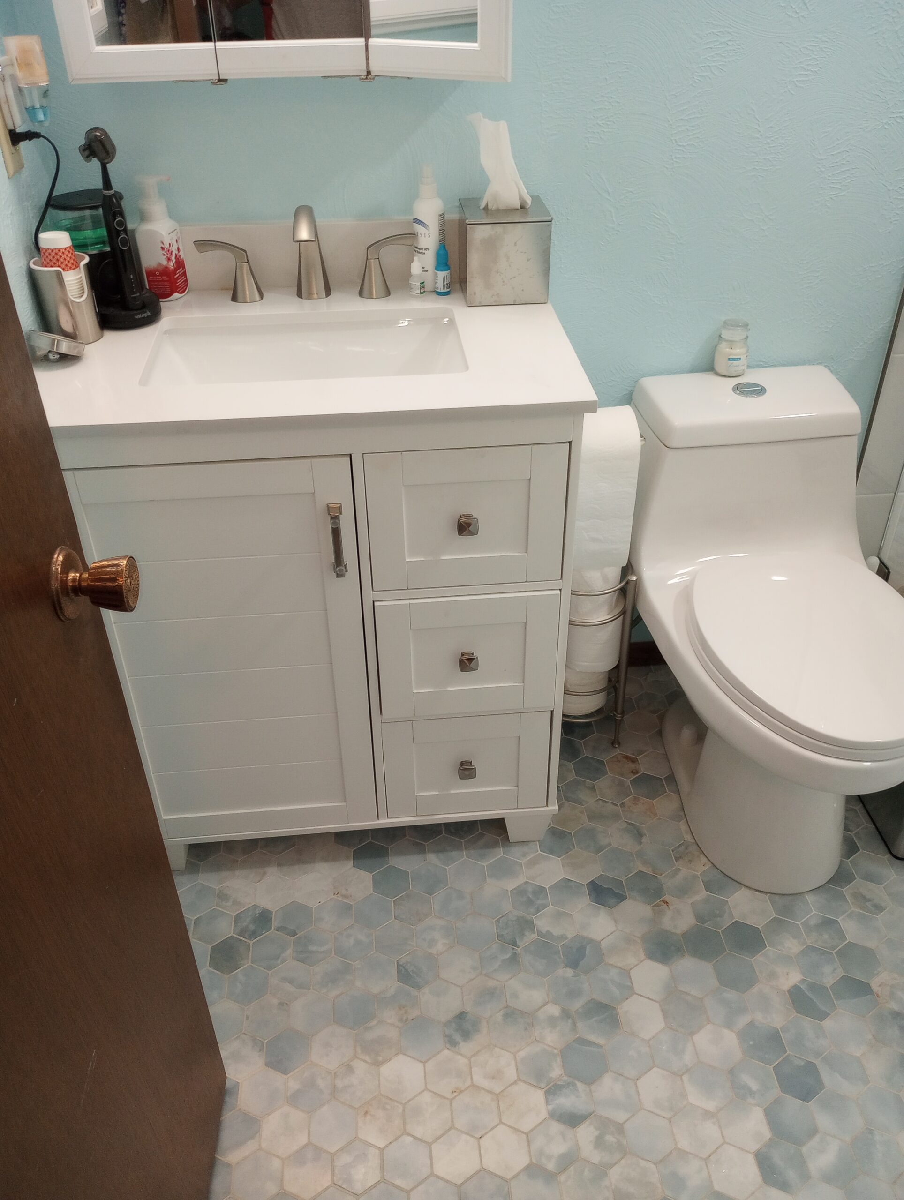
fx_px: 972
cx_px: 452
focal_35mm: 28
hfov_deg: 49.9
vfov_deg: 63.4
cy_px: 600
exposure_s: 1/33.3
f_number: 1.8
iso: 604
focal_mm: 4.27
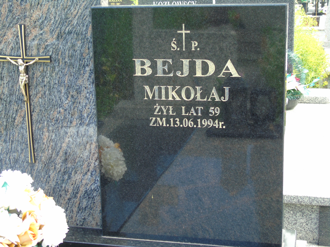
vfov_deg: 23.7
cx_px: 165
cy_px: 124
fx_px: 591
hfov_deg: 31.2
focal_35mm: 62
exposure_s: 1/40
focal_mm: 11
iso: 80
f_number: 4.5
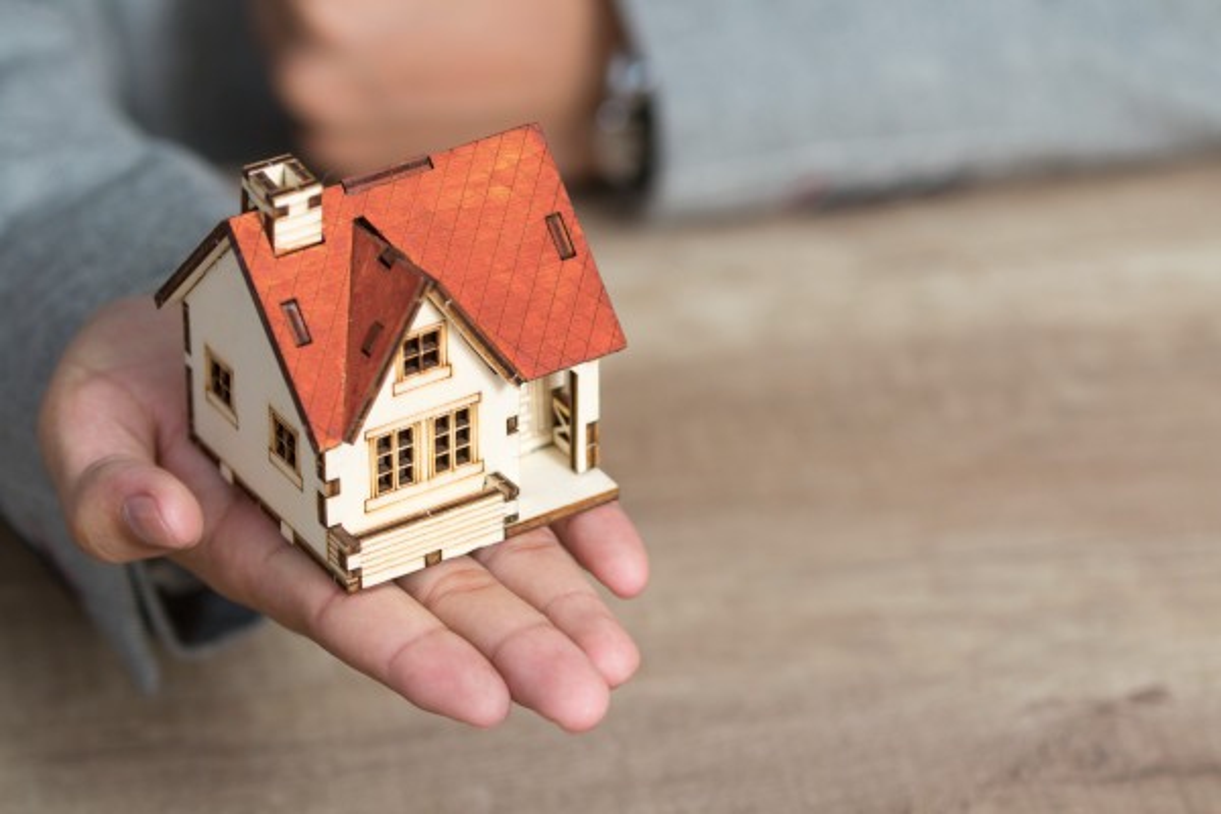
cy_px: 407
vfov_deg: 13.0
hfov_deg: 19.5
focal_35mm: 105
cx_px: 610
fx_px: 3561
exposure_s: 1/80
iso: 100
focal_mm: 70
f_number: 3.5
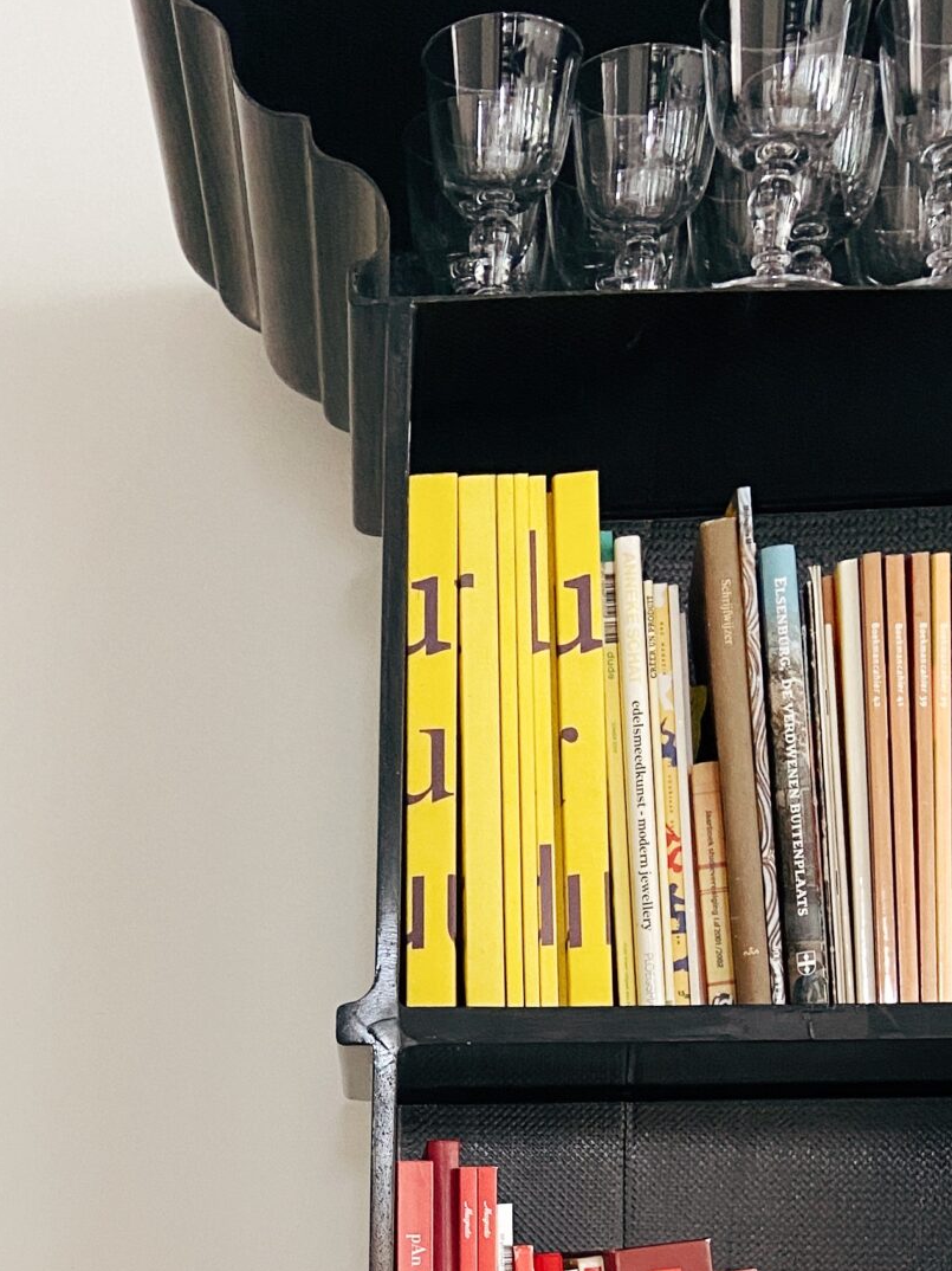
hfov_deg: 23.0
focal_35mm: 62
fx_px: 2274
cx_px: 71
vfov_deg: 28.0
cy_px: 1454
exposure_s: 1/50
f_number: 1.8
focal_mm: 4.25
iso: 160
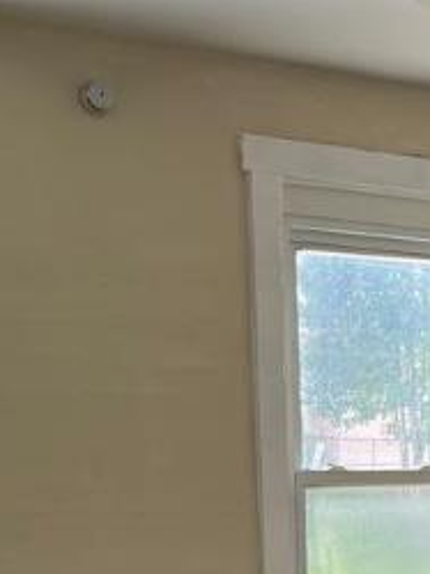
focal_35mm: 80
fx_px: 1327
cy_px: 769
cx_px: 384
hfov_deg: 18.1
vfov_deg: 21.8
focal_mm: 5.1
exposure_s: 1/122
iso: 50
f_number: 1.6
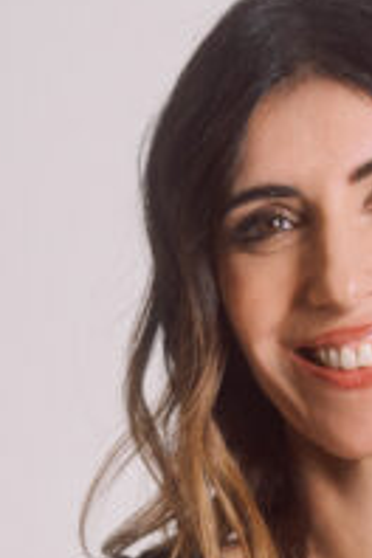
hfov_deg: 5.3
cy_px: 862
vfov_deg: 7.8
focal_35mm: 259
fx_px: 4014
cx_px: 331
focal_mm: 50
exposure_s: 1/160
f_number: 2.8
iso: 800
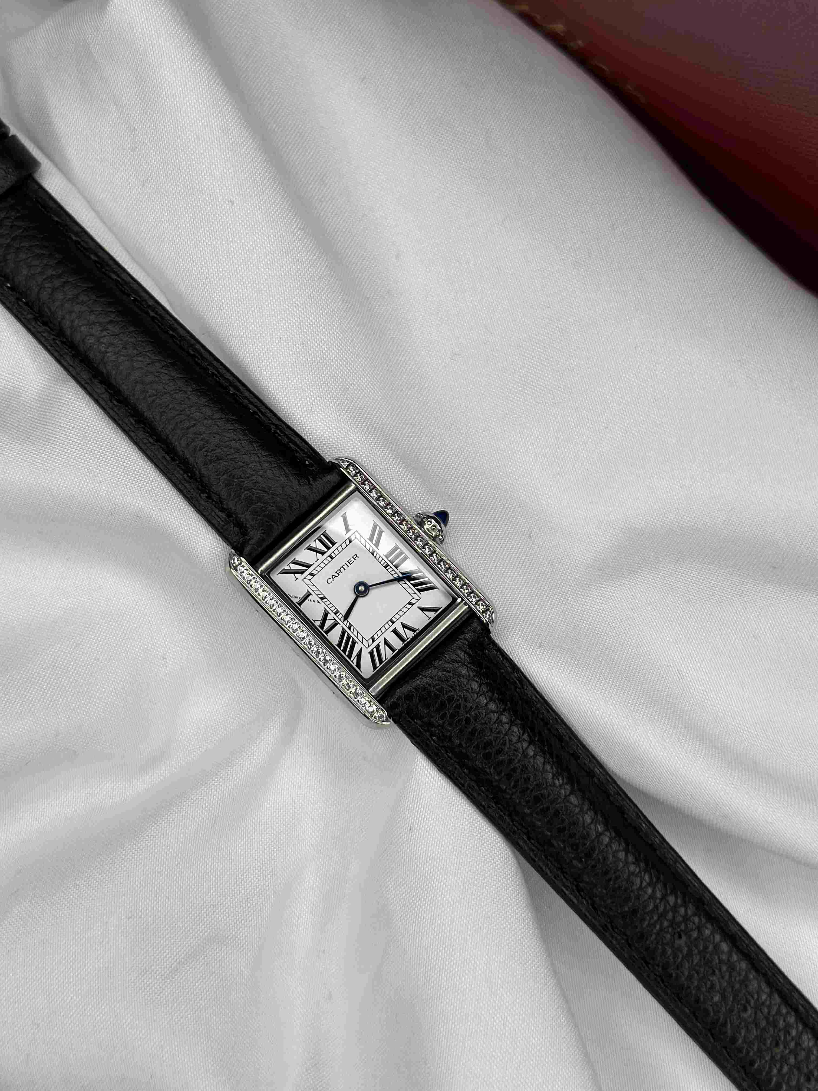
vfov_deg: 39.7
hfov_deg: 30.3
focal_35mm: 48
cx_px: 409
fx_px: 1512
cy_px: 546
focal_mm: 6.86
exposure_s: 1/1133
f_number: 1.78
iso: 80
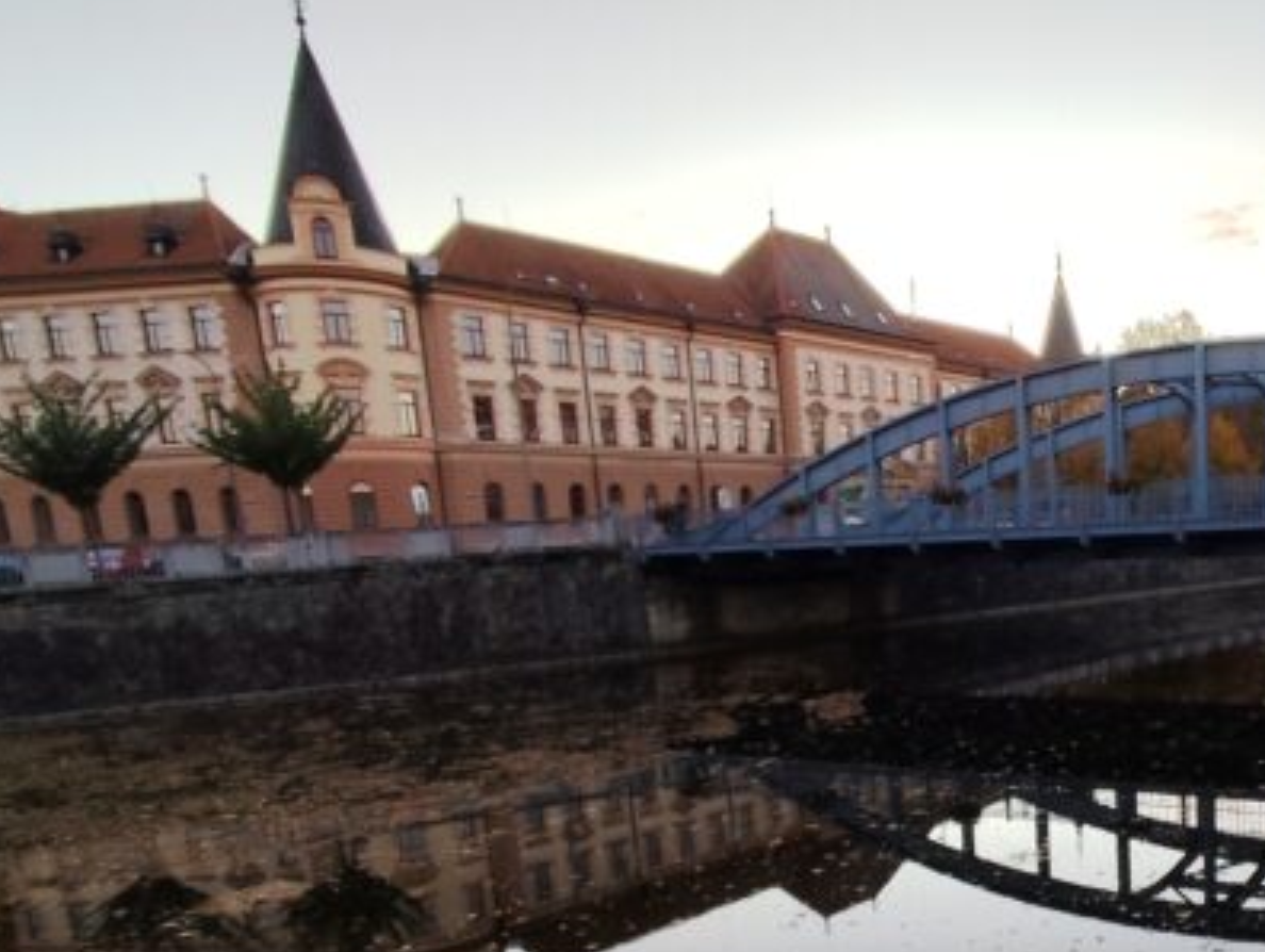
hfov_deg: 53.4
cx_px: 1054
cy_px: 736
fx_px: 1134
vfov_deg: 43.8
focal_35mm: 31
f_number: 2.2
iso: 50
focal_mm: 1.65
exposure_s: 1/100
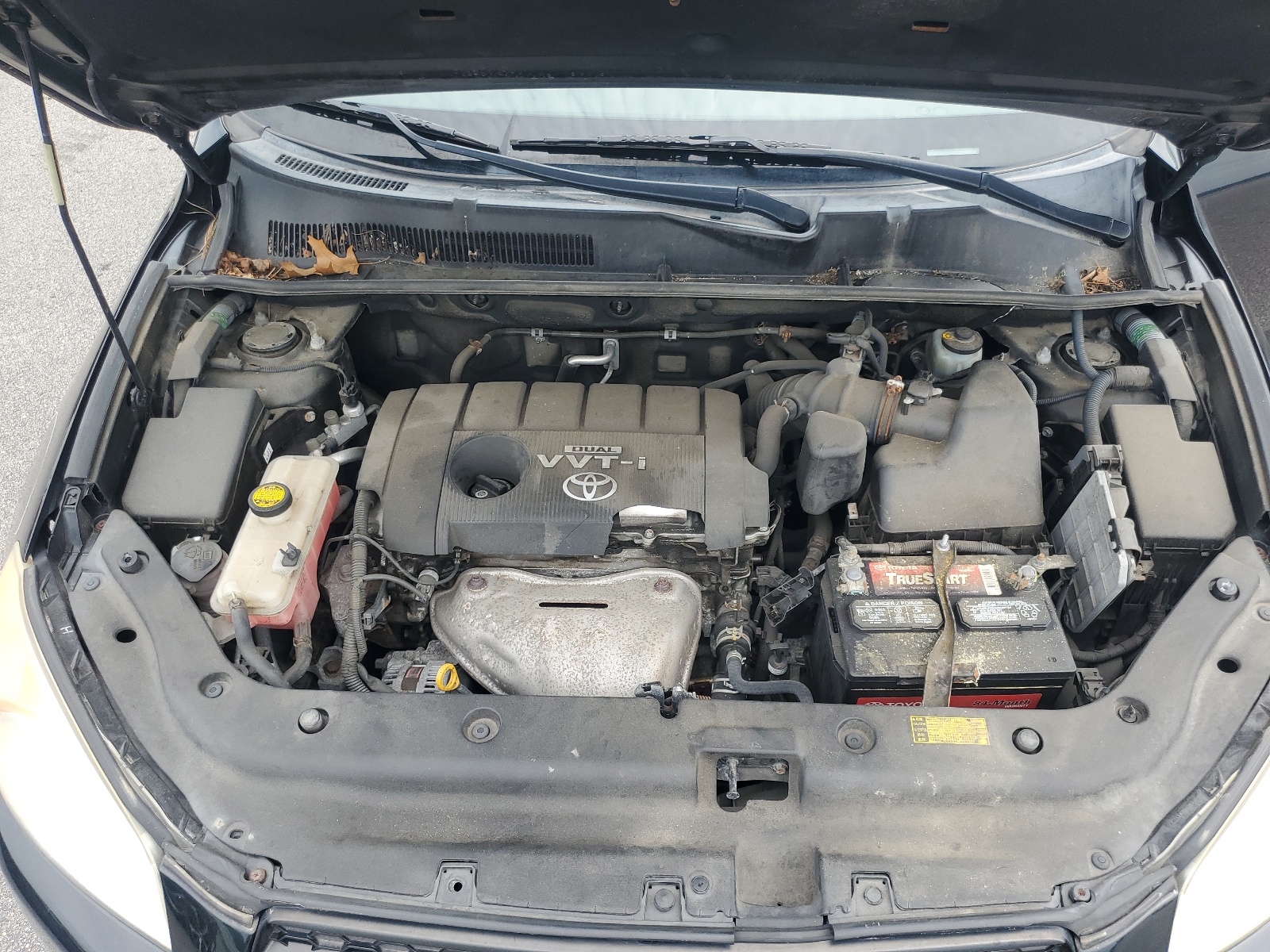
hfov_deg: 67.3
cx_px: 635
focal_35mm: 26
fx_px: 954
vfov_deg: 53.1
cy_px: 476
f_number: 1.5
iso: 50
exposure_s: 1/526
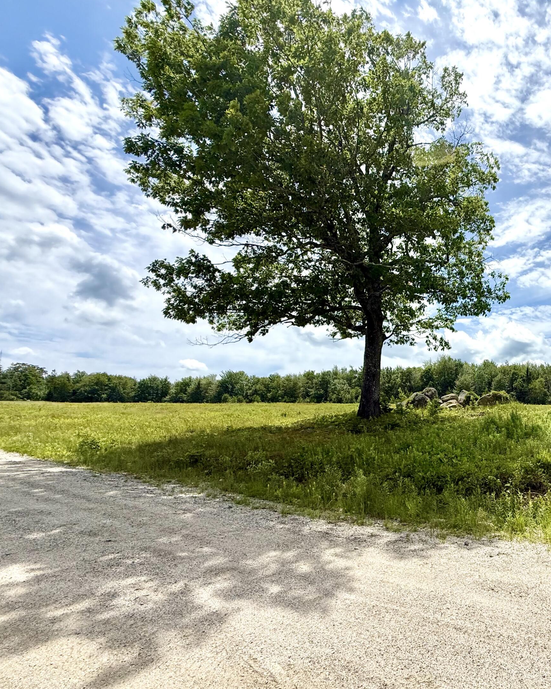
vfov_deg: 83.3
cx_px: 467
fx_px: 387
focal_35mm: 19
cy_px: 346
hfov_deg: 62.6
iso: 50
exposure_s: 1/4149
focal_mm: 2.22
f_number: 2.2
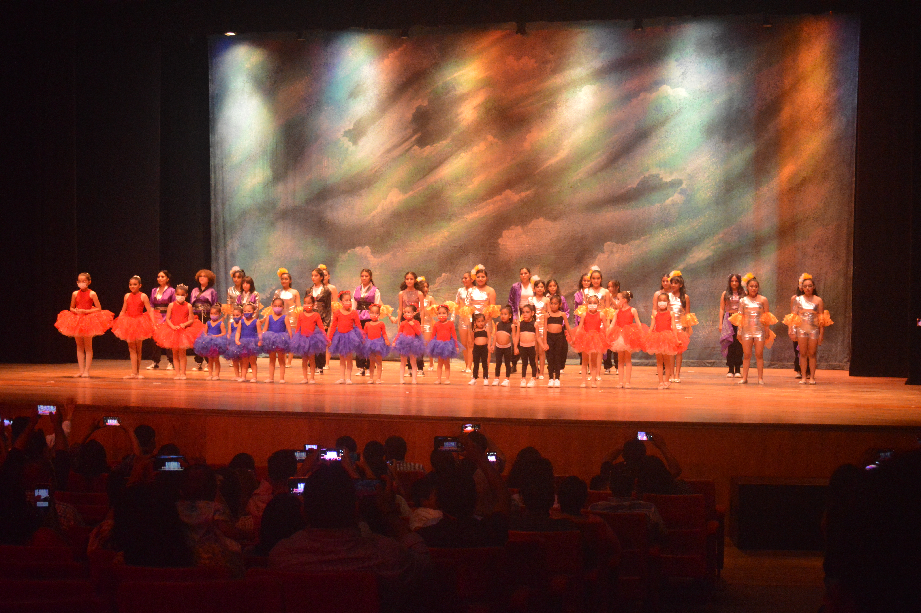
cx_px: 460
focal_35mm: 57
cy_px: 306
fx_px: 1457
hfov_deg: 35.1
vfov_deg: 23.7
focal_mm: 38
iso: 3200
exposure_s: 1/60
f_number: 5
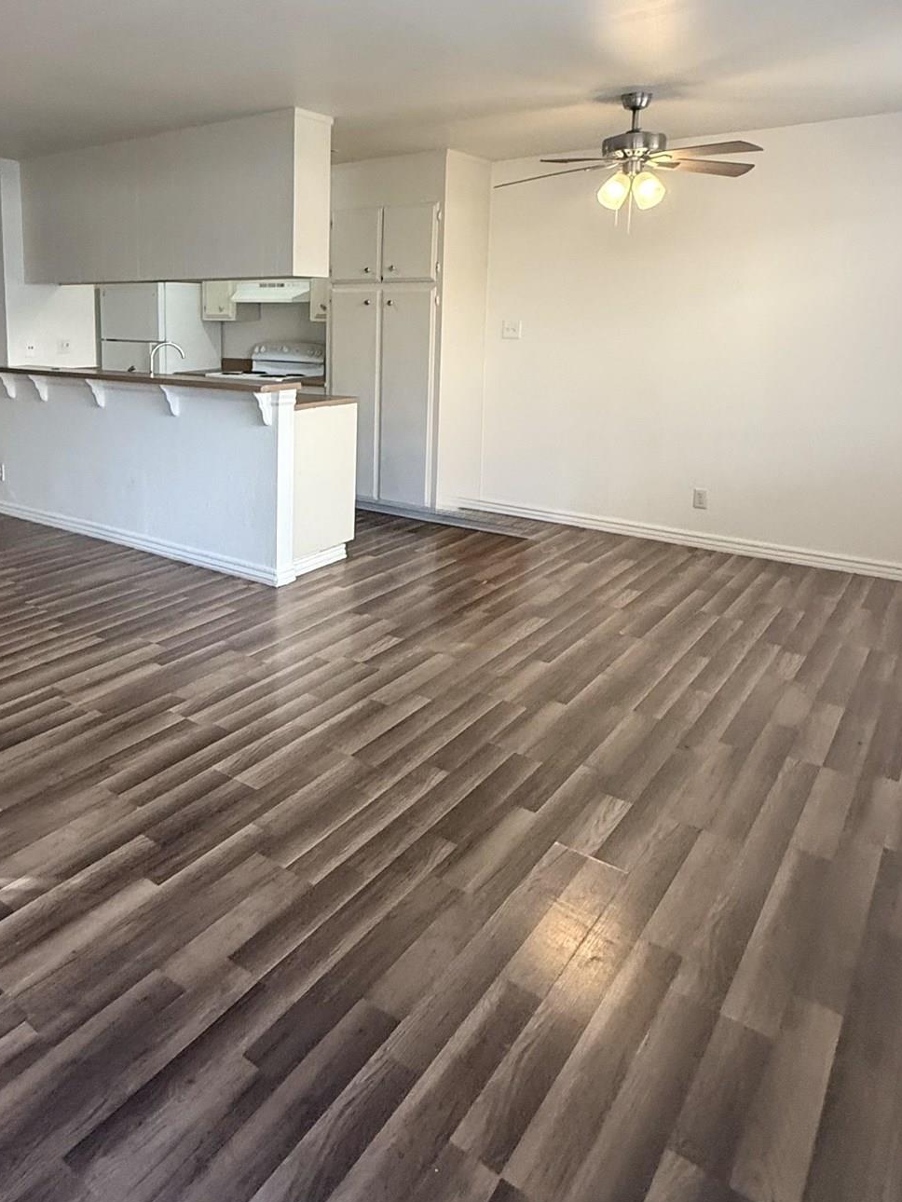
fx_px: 868
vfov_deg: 68.3
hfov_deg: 52.8
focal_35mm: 25
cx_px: 241
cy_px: 447
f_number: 2.2
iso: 320
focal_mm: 2.22
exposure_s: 1/120
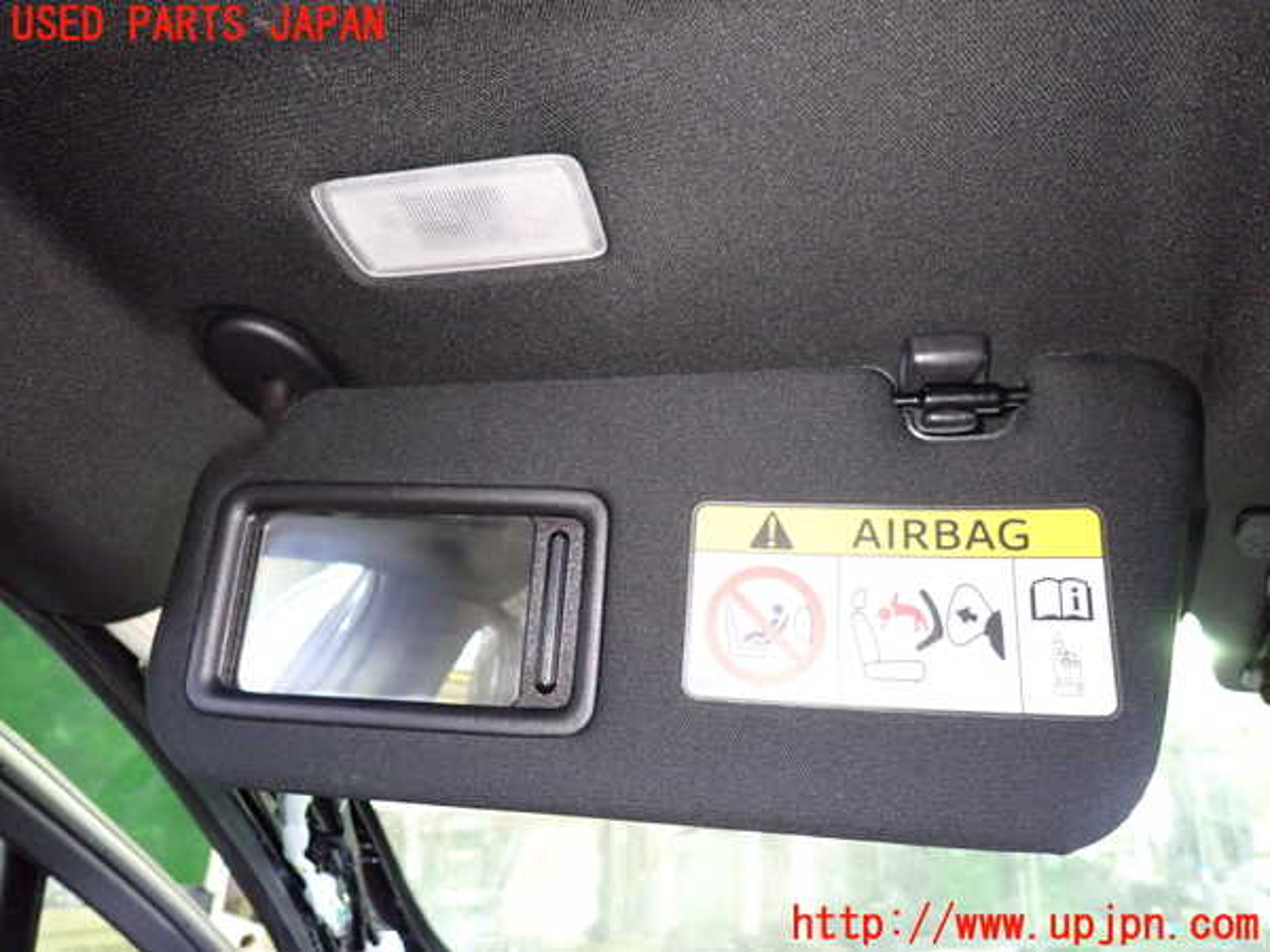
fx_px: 917
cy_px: 476
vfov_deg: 54.9
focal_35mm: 25
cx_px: 635
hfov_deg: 69.4
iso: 800
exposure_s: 1/15
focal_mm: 4.5
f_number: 2
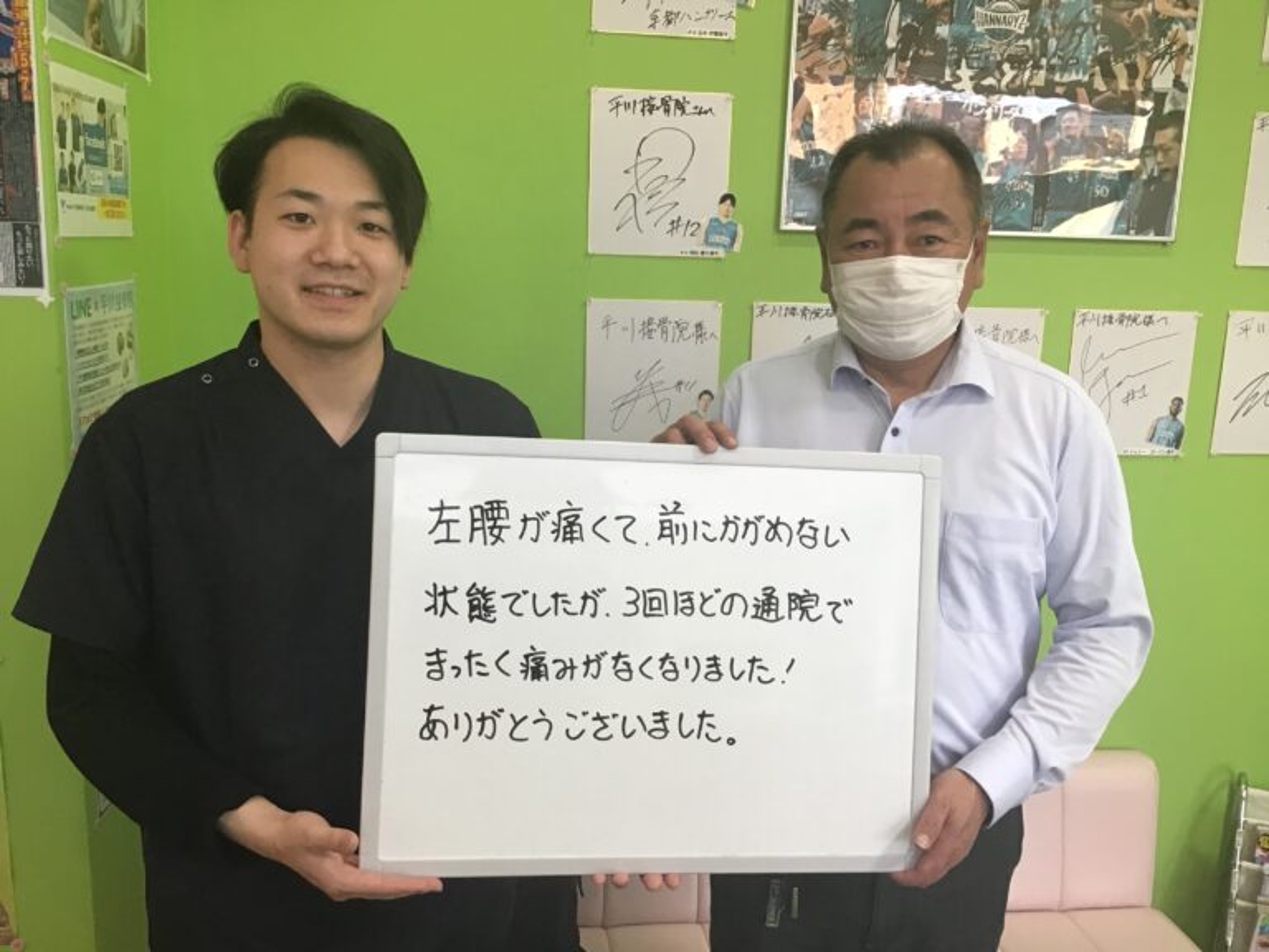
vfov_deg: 45.4
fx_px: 1136
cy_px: 476
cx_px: 634
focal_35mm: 31
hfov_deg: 58.4
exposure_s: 1/30
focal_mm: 3.3
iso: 50
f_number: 2.4
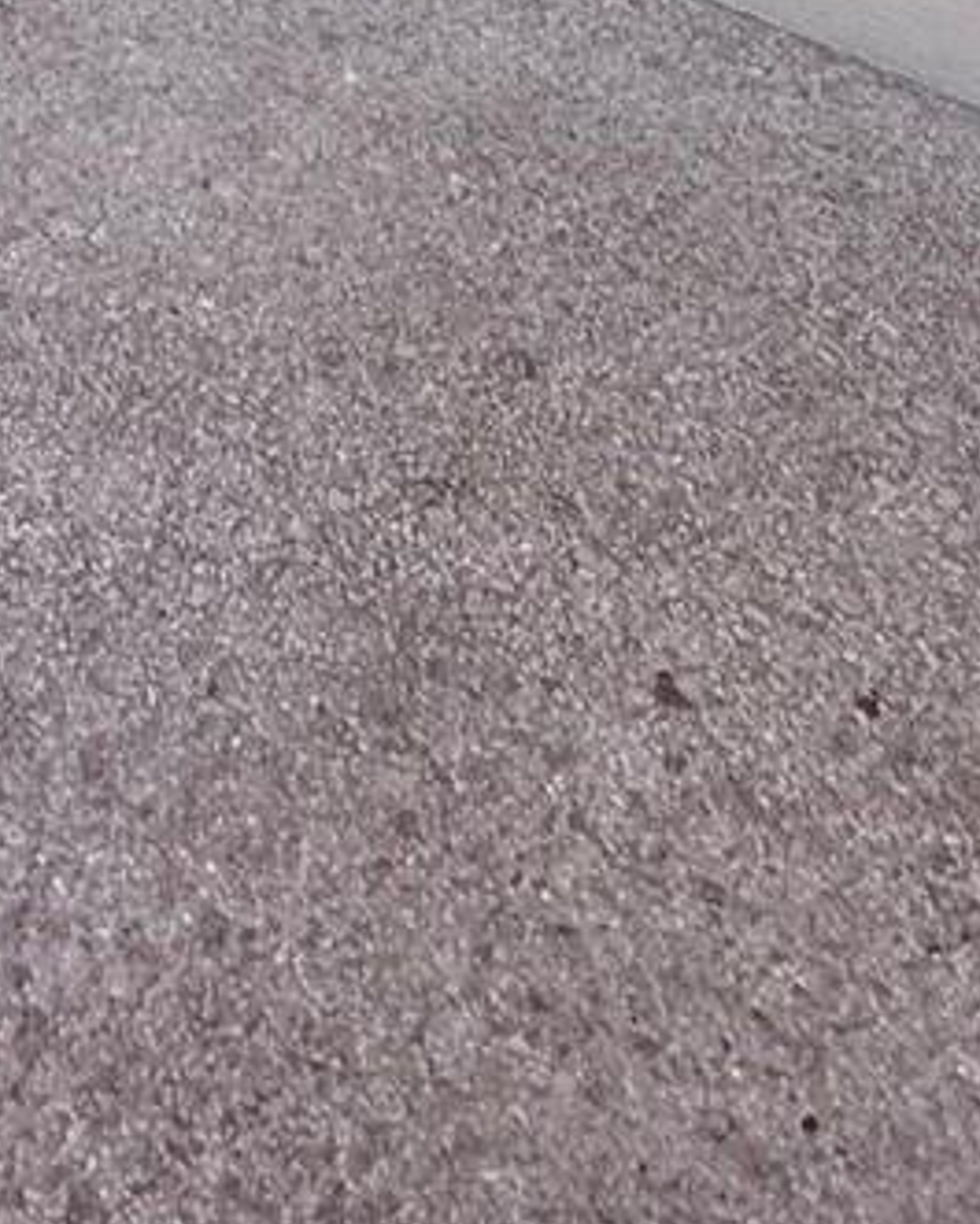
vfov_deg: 21.8
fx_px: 2392
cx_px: 11
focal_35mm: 66
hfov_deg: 22.3
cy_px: -788
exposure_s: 1/99
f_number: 2.2
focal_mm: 2.22
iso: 80
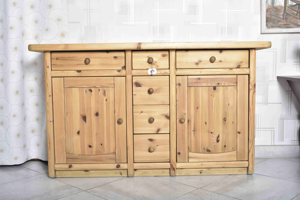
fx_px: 375
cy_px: 100
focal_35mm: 45
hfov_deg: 43.6
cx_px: 150
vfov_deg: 29.9
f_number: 7.1
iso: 400
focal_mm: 45
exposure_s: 1/125
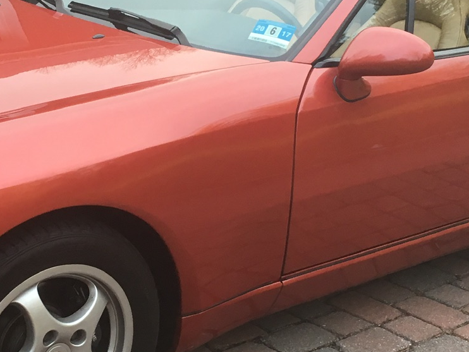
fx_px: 1084
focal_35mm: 80
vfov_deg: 18.4
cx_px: 178
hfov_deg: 24.3
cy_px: 185
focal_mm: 4.15
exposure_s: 1/30
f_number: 2.2
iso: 25
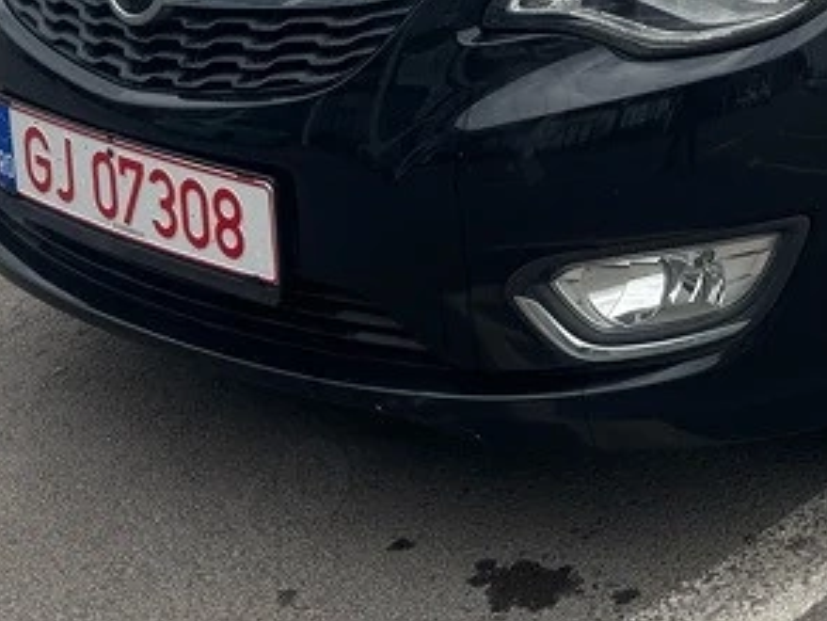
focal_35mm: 82
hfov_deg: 22.2
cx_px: 968
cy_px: -54
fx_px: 1960
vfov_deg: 17.4
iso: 80
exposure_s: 1/2833
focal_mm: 6.76
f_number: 1.78
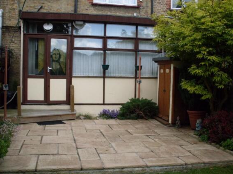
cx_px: 117
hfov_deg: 47.9
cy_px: 89
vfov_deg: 36.8
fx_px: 263
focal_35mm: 39
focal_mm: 6.3
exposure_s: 1/90
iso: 80
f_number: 8.4
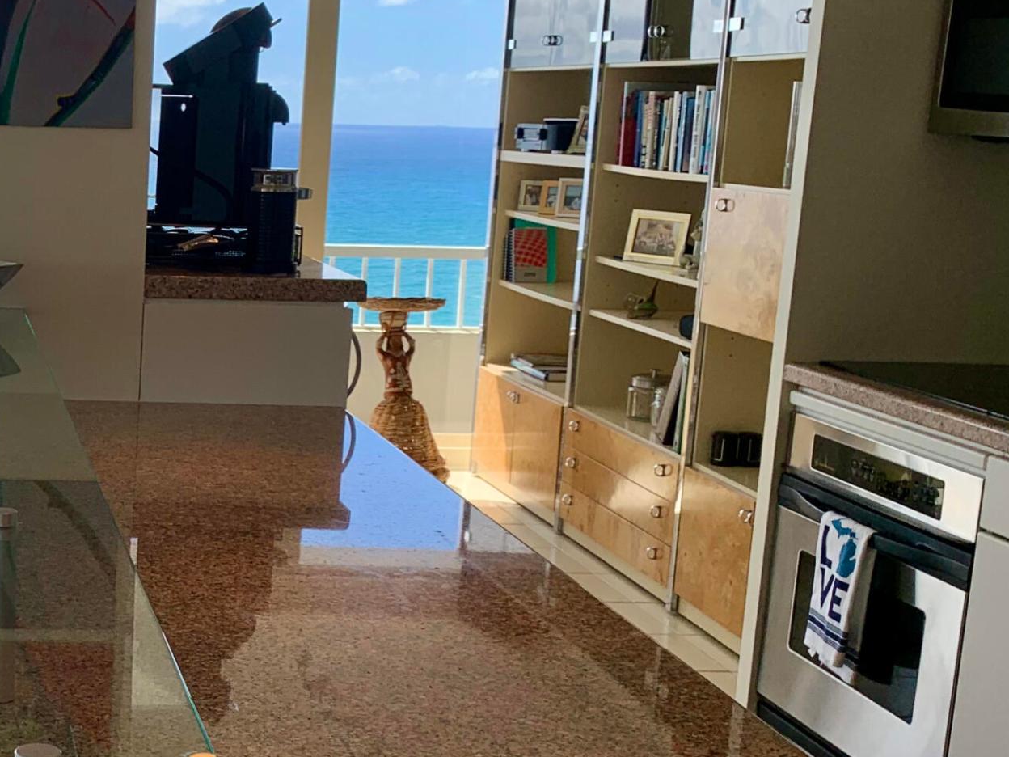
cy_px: 466
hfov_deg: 30.1
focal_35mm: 60
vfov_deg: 24.4
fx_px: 1749
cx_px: 19
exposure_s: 1/410
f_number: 1.8
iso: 25
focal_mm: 4.25
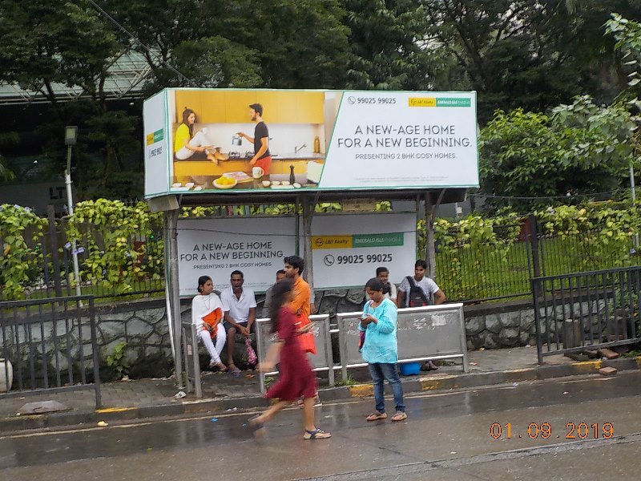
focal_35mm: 58
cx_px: 320
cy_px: 240
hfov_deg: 33.2
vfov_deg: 25.2
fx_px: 1074
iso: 125
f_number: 4.7
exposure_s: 1/30
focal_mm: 7.9
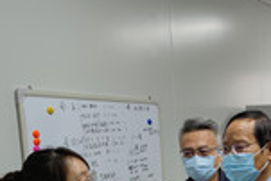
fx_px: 497
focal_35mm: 66
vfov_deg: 19.5
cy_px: 215
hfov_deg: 28.5
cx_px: 275
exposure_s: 1/100
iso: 137
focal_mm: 6.72
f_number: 1.69
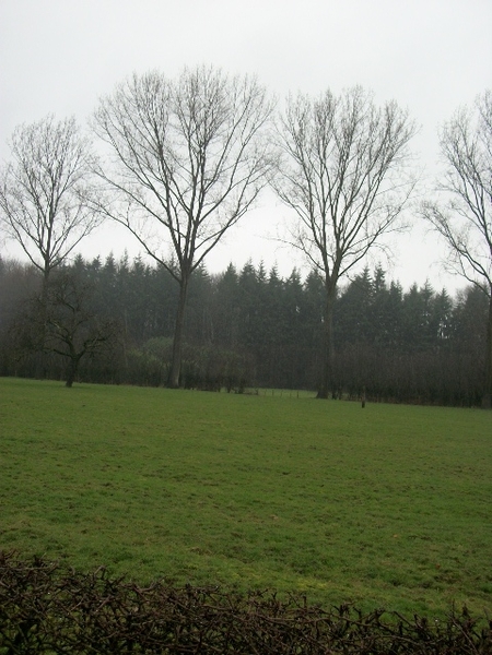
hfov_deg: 36.0
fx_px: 758
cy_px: 328
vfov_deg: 46.8
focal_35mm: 40
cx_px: 246
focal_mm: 7.1
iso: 80
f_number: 3.2
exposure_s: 1/160
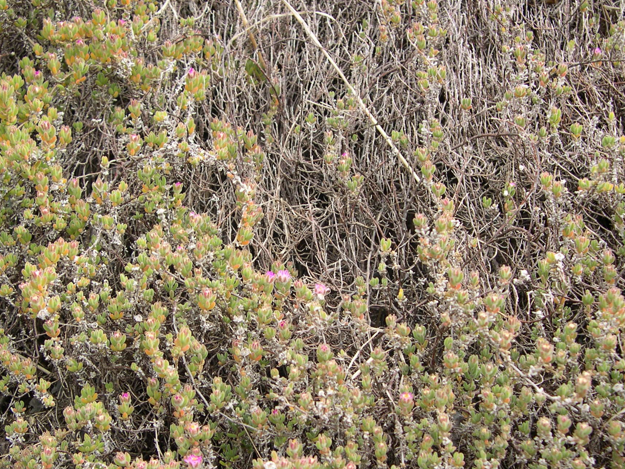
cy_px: 285
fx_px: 903
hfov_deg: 38.1
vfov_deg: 29.0
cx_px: 275
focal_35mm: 50
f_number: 2.8
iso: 100
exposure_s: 1/191
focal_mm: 8
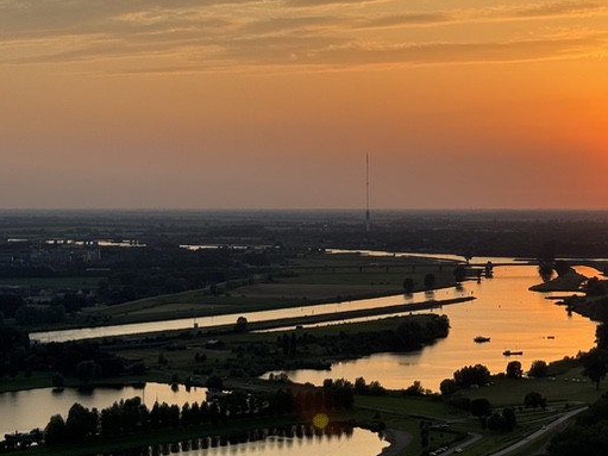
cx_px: 488
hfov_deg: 20.6
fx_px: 1651
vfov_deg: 15.7
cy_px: 270
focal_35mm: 94
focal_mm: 6.76
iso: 64
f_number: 1.78
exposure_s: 1/1637
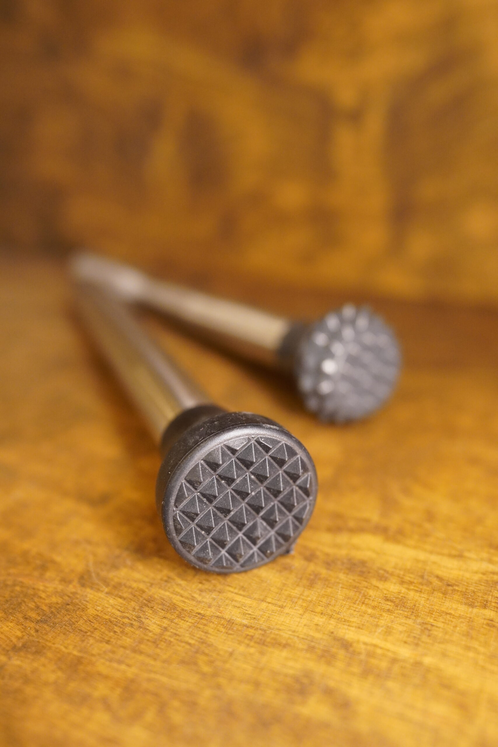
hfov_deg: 43.6
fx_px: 622
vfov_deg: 61.9
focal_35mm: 30
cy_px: 374
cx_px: 249
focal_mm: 20
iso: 1600
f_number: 2
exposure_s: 1/160
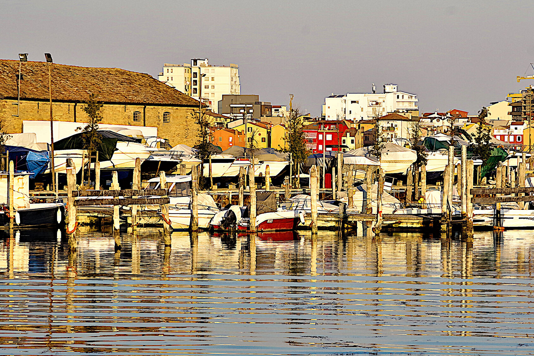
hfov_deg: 11.4
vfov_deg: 7.6
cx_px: 322
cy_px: 154
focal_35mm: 181
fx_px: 2685
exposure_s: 1/800
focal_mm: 85
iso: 800
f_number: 10
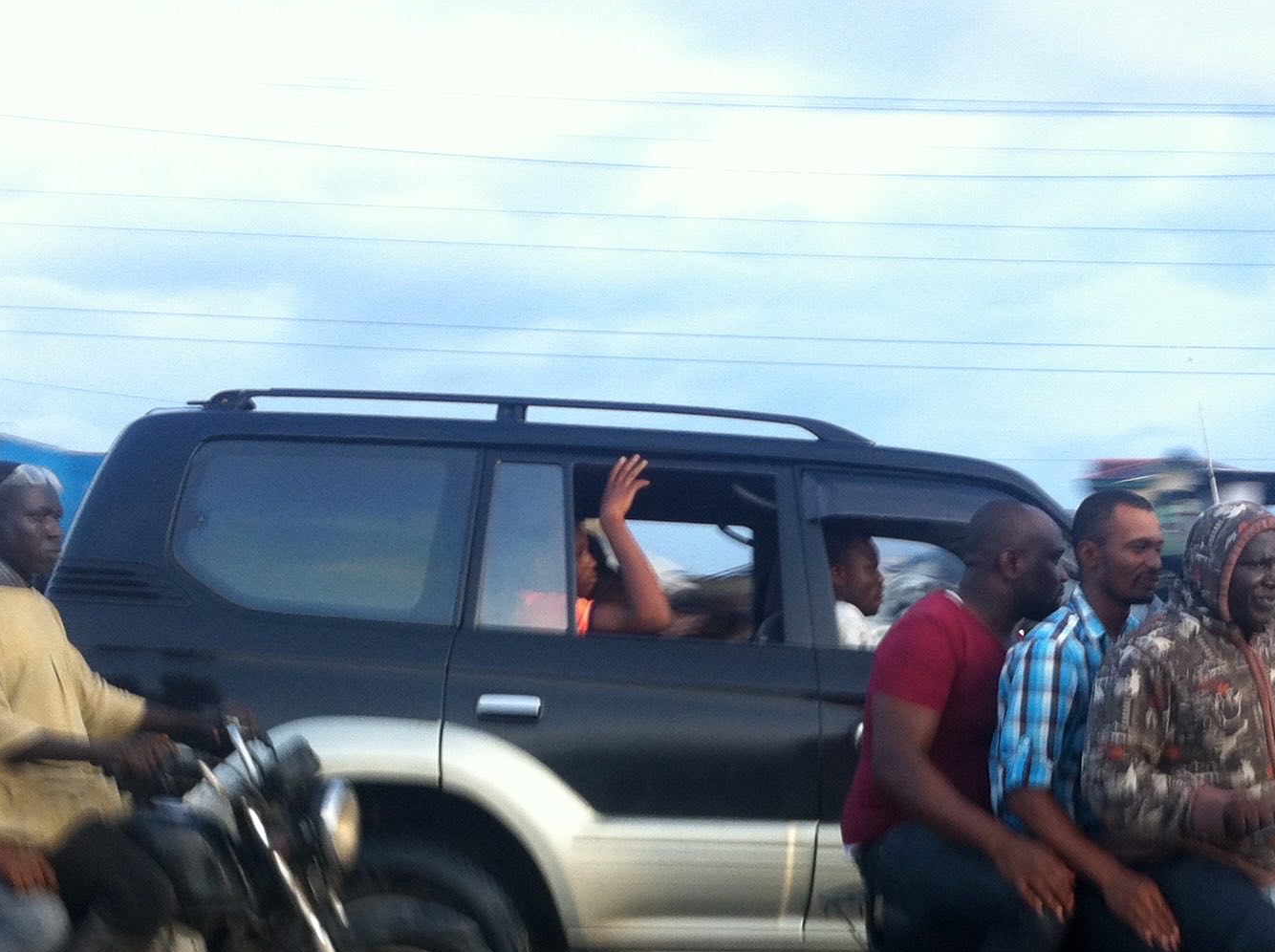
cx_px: 793
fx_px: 2501
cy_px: 810
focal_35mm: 68
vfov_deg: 21.2
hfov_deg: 28.5
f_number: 2.8
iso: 100
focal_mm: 3.85
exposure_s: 1/40
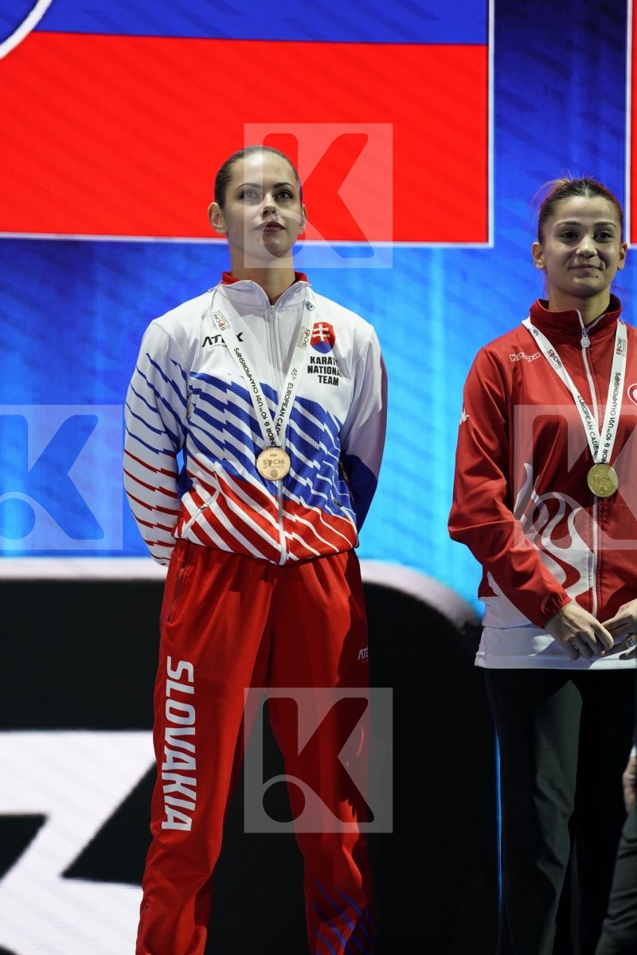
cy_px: 478
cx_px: 318
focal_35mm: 200
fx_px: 5308
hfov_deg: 6.9
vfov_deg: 10.3
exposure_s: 1/250
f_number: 2.8
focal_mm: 200
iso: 320
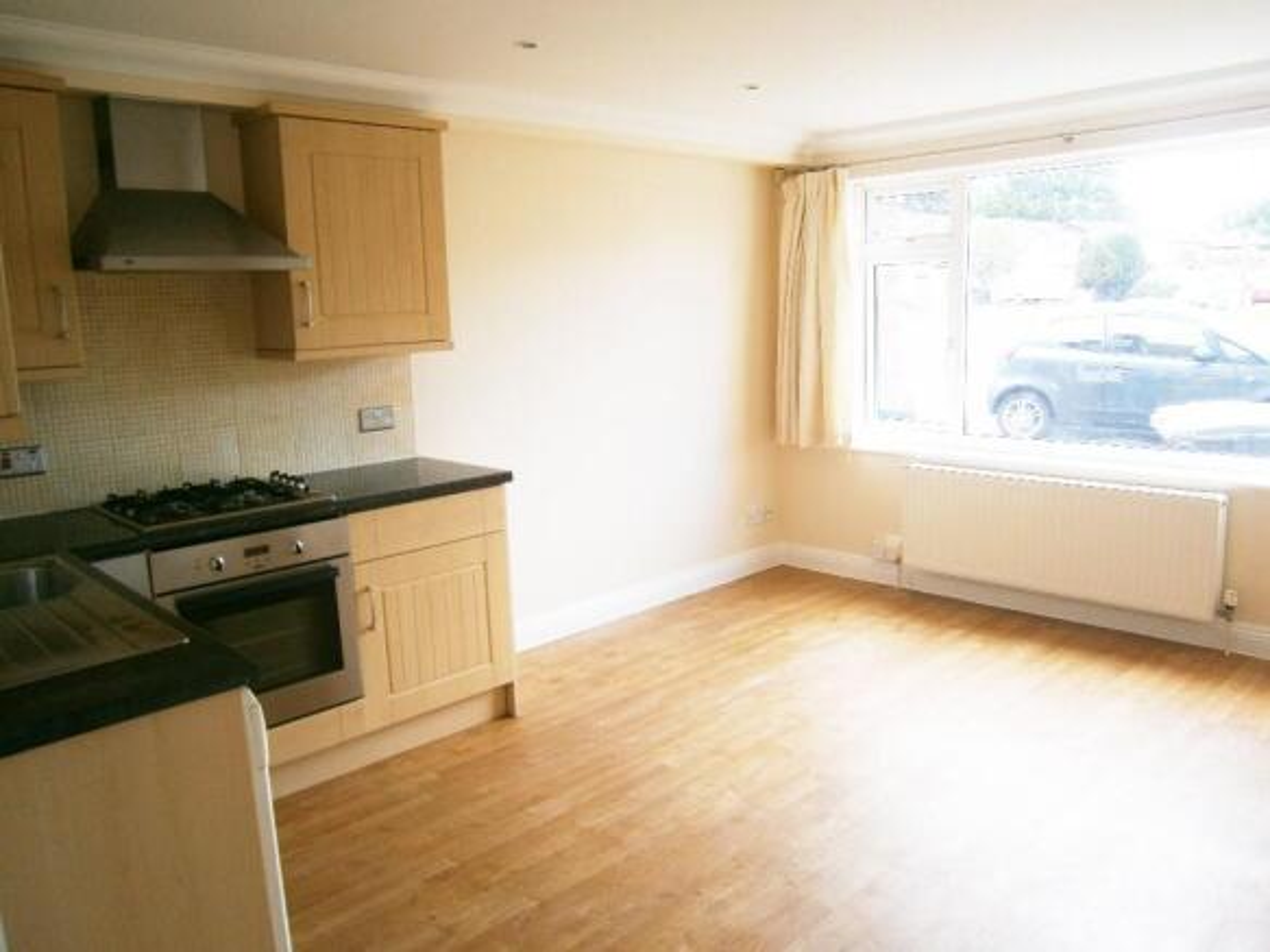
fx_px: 954
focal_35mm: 26
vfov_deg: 53.0
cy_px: 476
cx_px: 635
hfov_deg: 67.3
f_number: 2.8
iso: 80
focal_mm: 4.7
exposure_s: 1/80
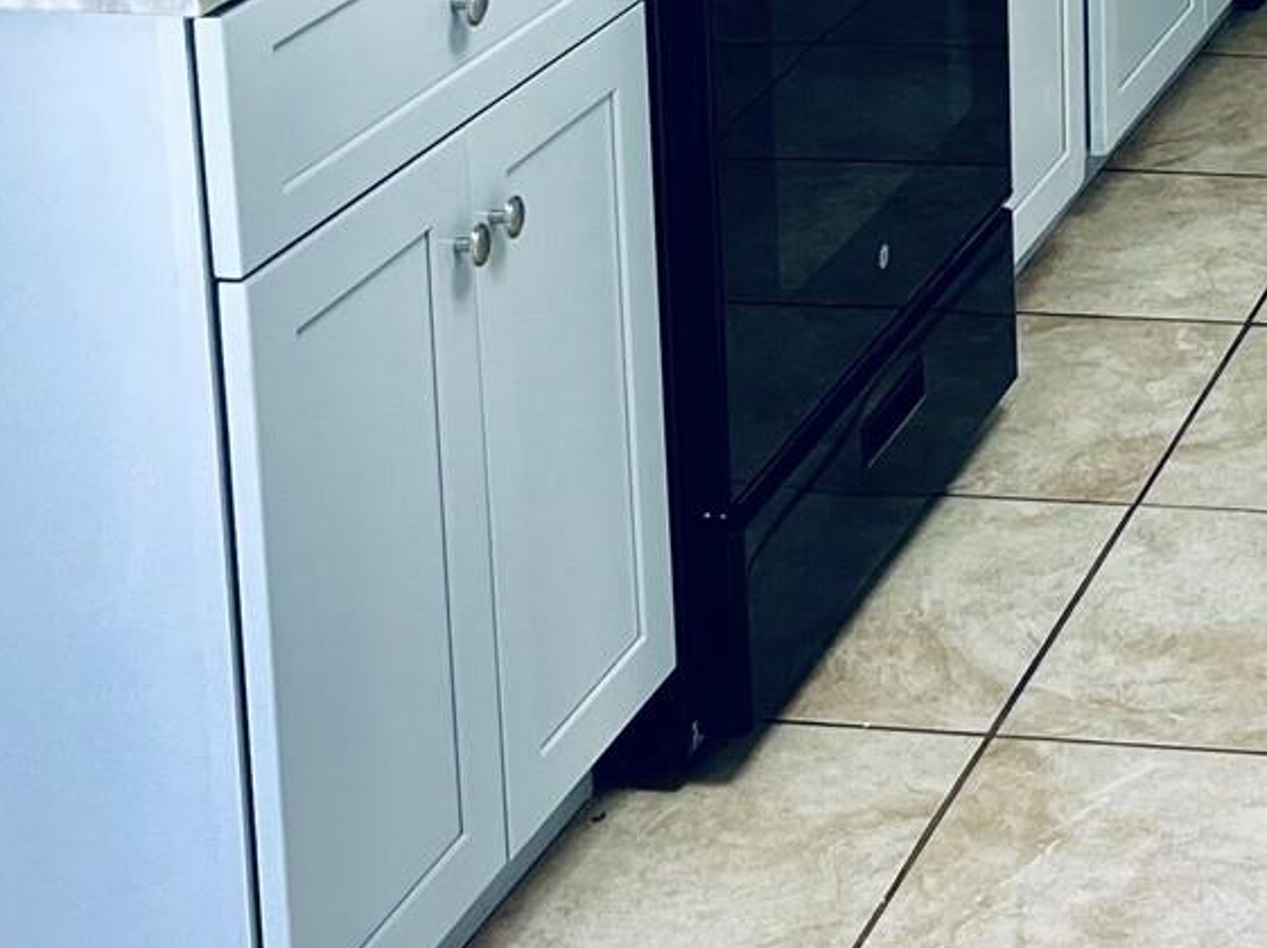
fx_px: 3475
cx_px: 1739
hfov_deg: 18.9
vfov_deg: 14.6
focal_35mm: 95
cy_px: -436
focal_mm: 5.7
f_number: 1.5
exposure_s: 1/120
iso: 80
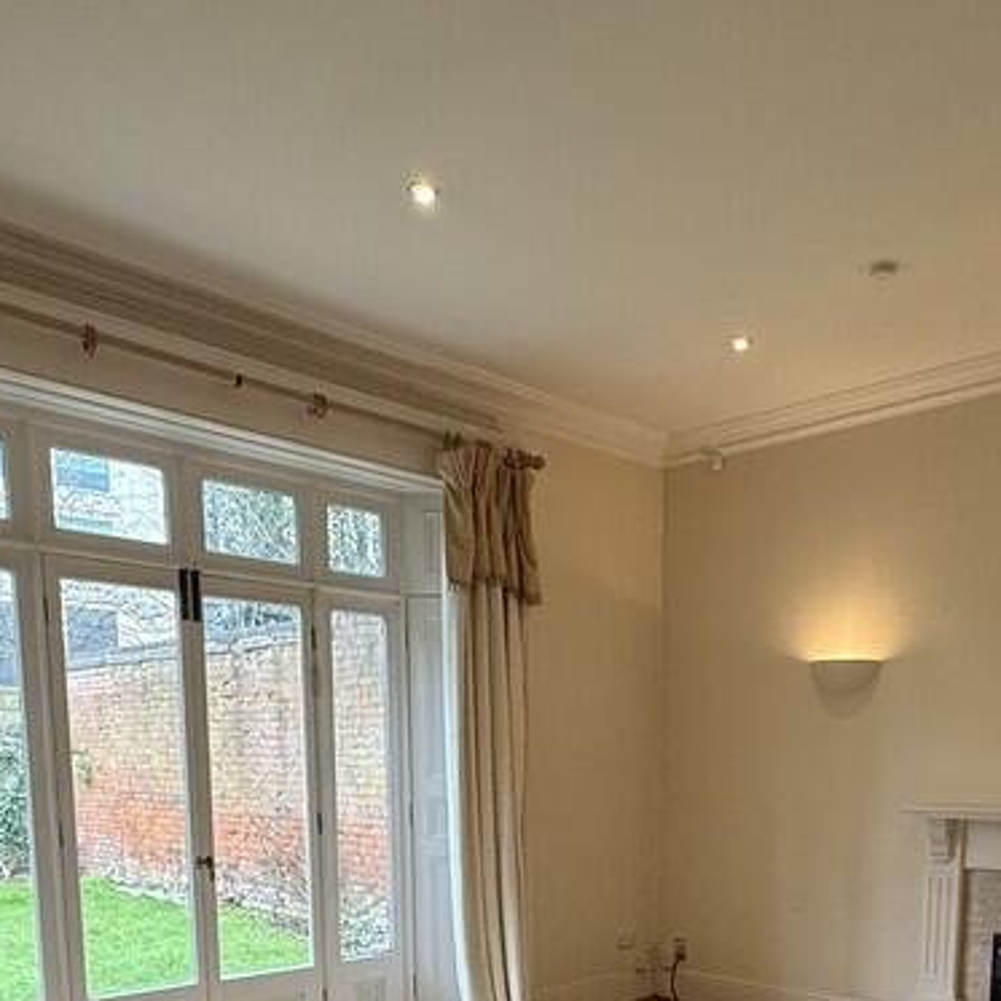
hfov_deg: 48.1
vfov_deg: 43.7
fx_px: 1112
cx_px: 615
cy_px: 920
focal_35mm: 34
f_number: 2.2
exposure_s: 1/100
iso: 160
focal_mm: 2.22
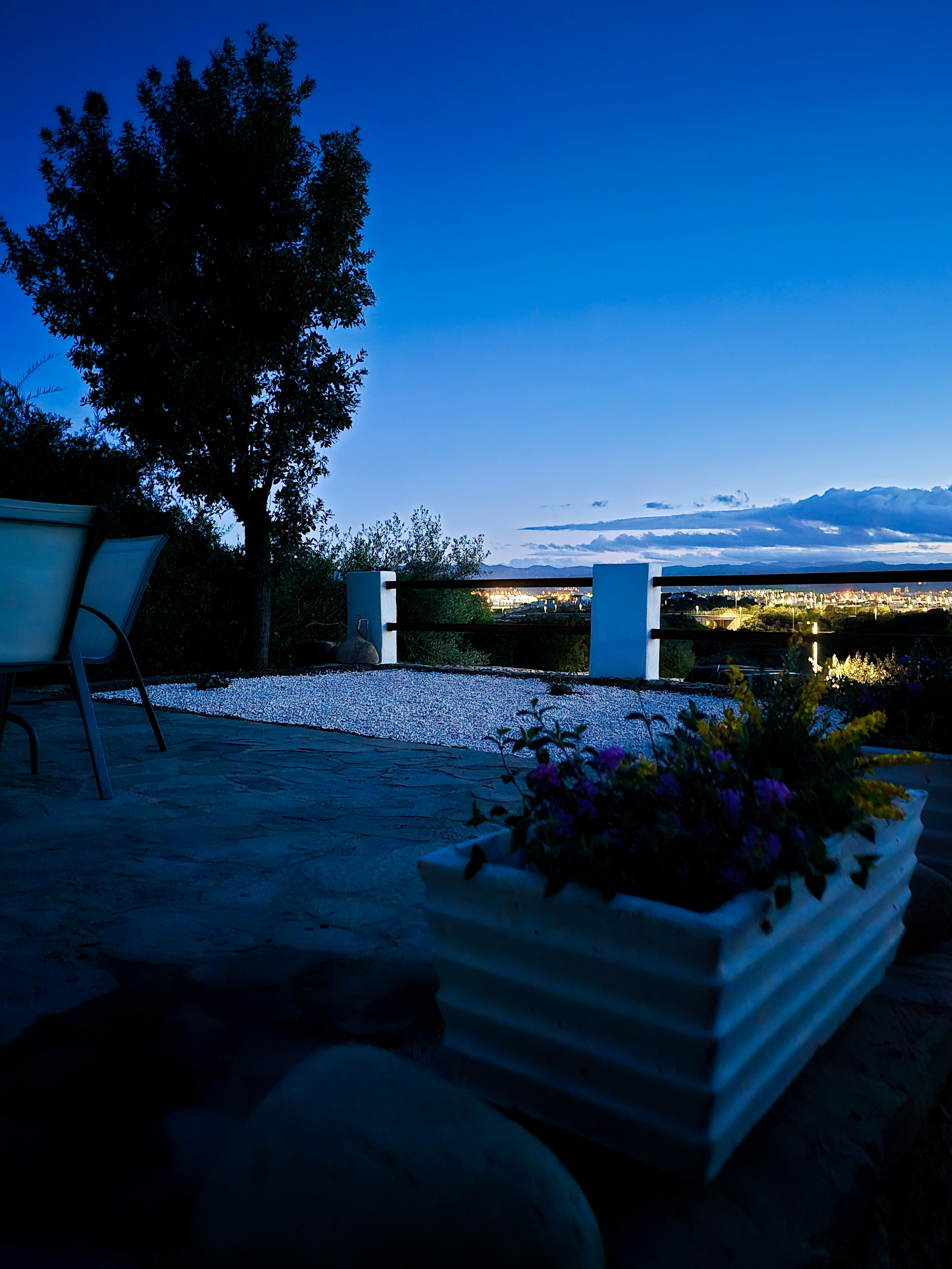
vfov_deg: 73.9
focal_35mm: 23
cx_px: 476
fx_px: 843
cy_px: 634
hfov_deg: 58.9
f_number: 1.7
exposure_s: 1/13
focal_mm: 6.3
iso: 3200
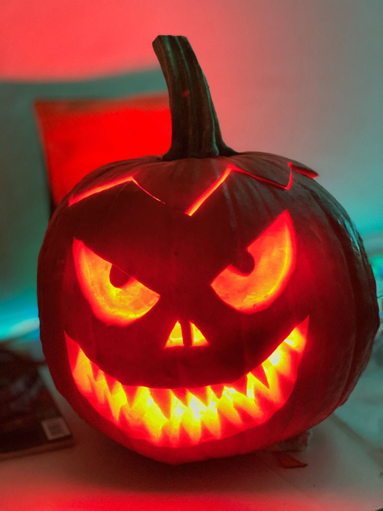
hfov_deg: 28.0
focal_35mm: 52
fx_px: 767
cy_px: 256
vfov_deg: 36.8
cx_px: 192
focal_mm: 6
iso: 500
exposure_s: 1/20
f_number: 2
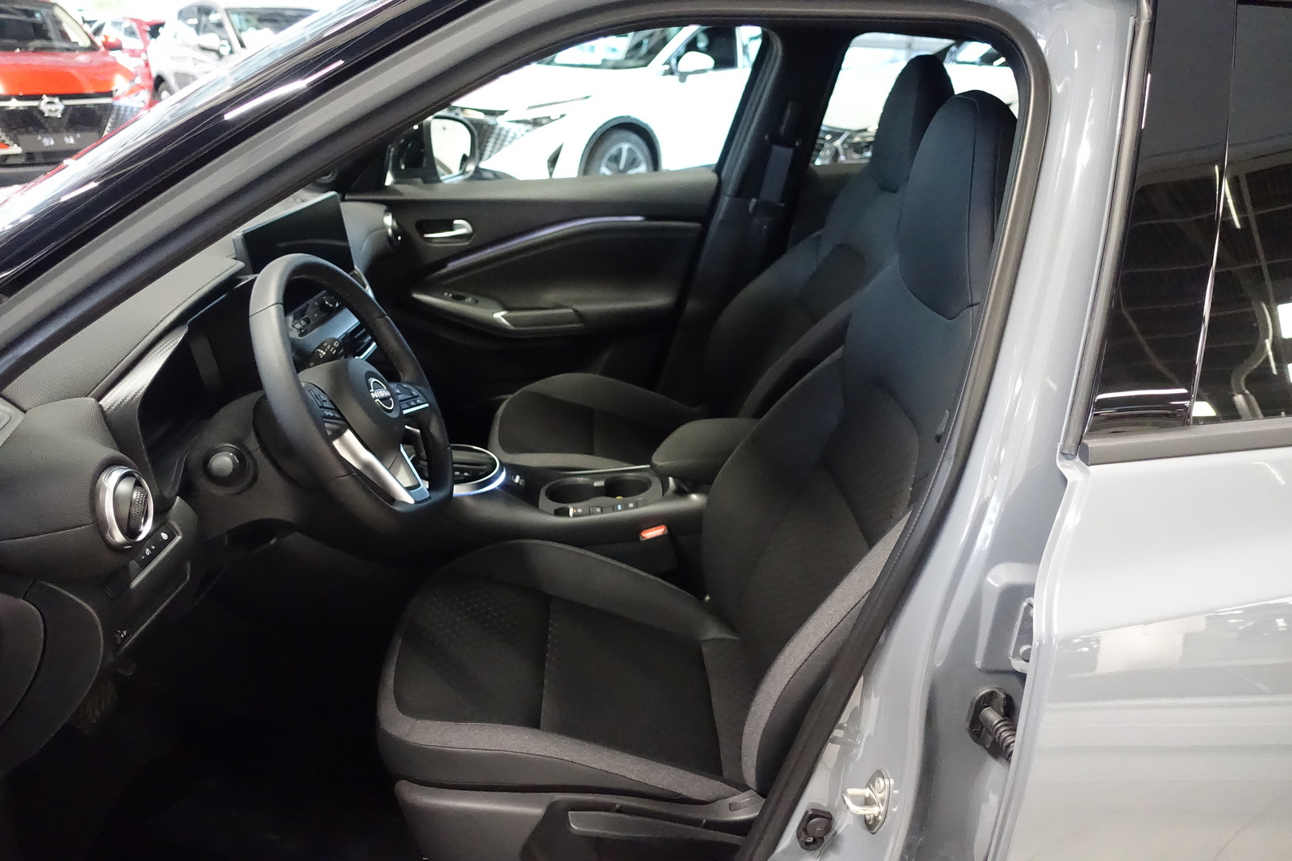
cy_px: 430
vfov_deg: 53.1
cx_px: 646
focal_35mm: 24
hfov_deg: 73.7
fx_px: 861
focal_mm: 8.8
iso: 6400
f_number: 1.8
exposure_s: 1/200
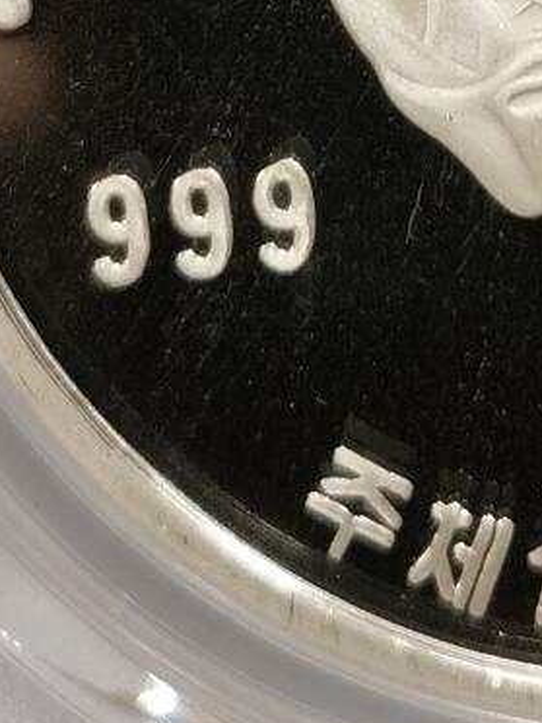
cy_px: -583
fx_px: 5449
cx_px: 674
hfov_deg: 5.7
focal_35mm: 261
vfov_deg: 7.4
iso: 80
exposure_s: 1/100
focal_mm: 5.56
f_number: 16
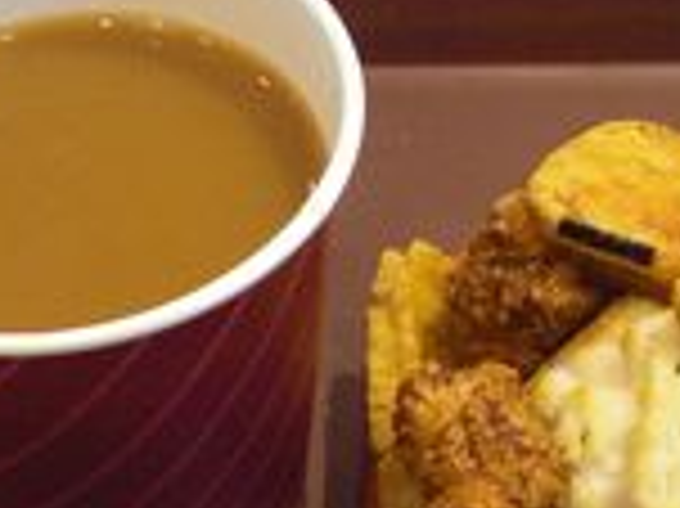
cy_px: 407
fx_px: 1708
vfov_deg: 16.8
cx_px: 363
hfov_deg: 22.5
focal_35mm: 87
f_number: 3.1
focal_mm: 6.3
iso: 400
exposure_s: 1/125
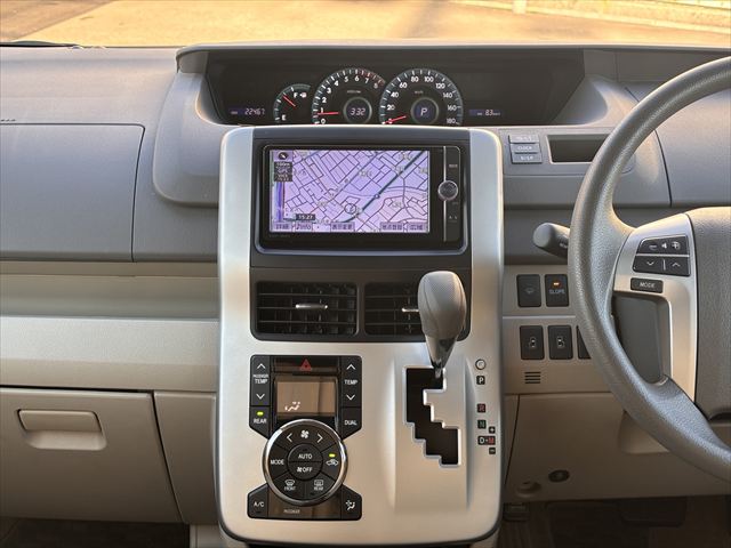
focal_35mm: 52
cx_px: 366
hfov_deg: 36.8
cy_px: 274
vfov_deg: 28.0
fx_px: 1098
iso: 80
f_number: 1.6
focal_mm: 5.96
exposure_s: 1/136
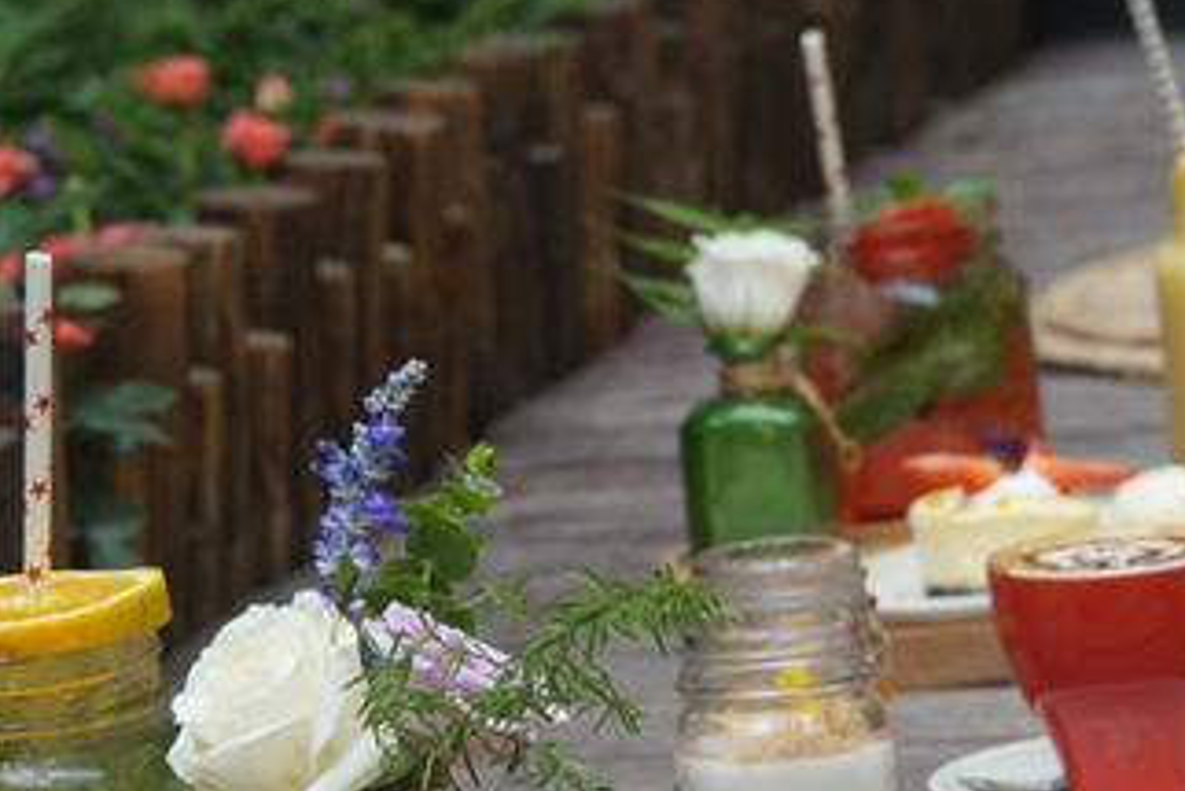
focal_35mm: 212
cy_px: 532
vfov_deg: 6.5
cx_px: 512
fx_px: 6981
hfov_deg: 9.7
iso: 320
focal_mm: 76
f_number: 6.3
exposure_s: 1/160
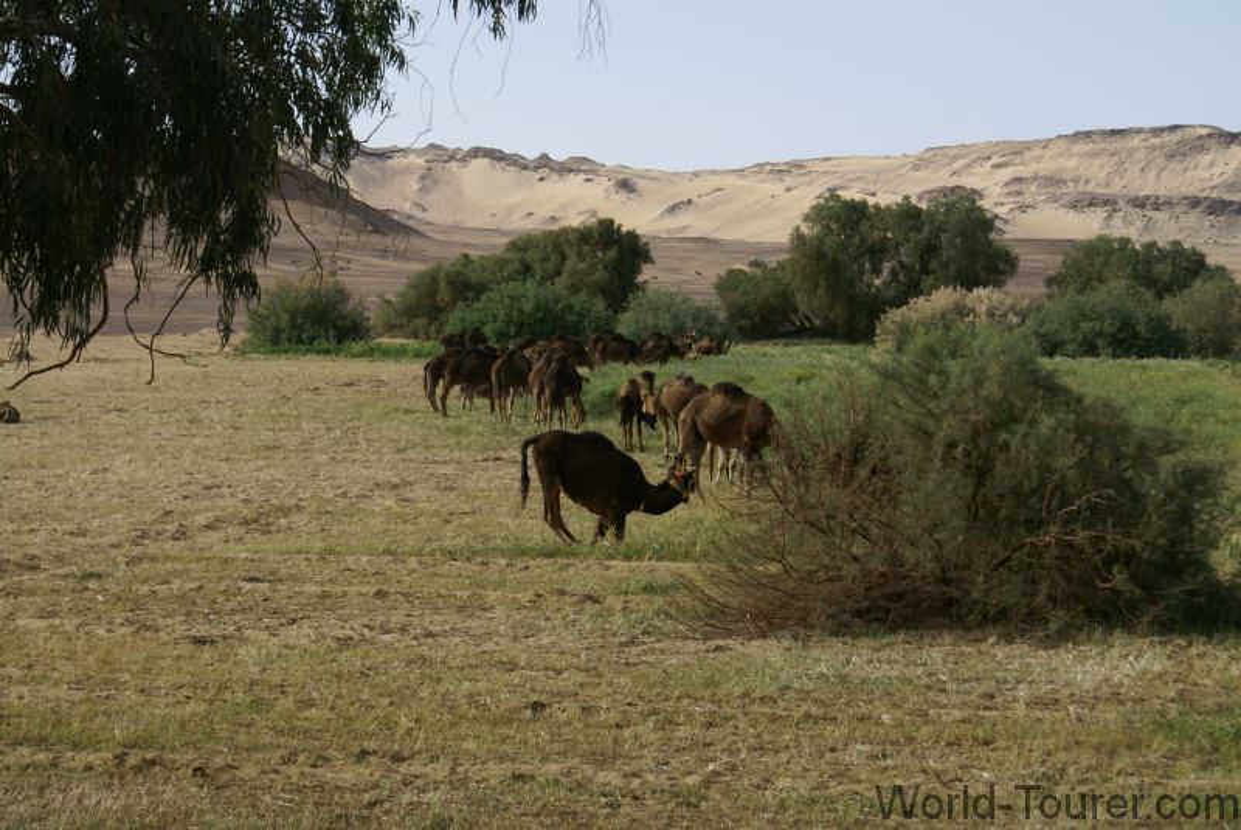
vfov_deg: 13.1
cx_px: 620
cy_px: 415
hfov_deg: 19.4
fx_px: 3623
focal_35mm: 105
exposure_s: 1/160
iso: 100
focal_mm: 70
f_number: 13
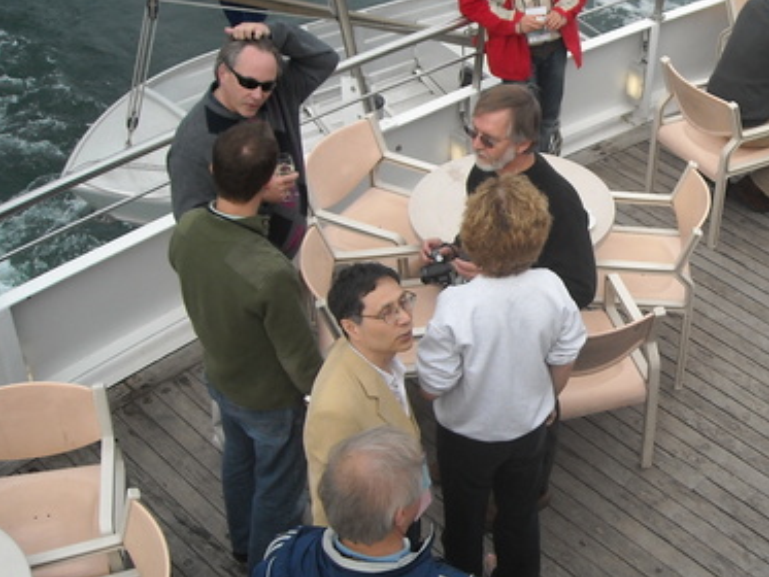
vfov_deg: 24.4
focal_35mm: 60
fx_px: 1333
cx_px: 637
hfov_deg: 31.2
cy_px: 274
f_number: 2.8
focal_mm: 5.7
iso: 64
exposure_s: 1/458
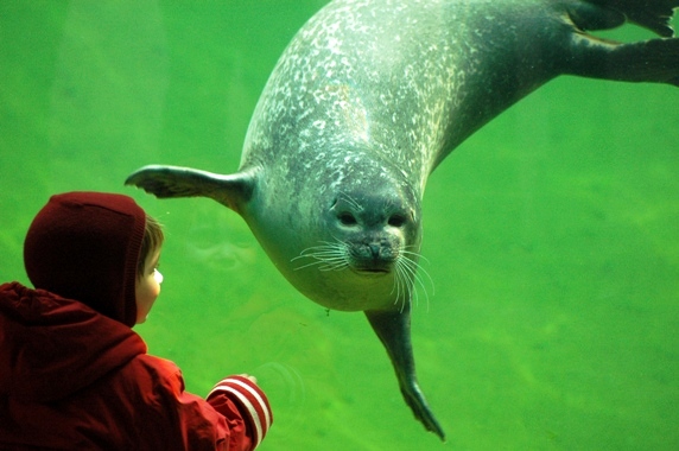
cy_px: 226
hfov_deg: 6.9
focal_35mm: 300
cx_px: 340
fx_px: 5652
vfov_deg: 4.6
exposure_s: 1/125
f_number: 5
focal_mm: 200
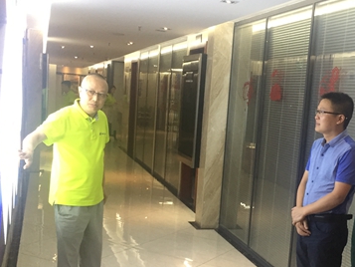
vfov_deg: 27.9
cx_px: 245
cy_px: 174
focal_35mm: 52
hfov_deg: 36.3
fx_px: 533
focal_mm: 4.15
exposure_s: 1/33
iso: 80
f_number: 2.2
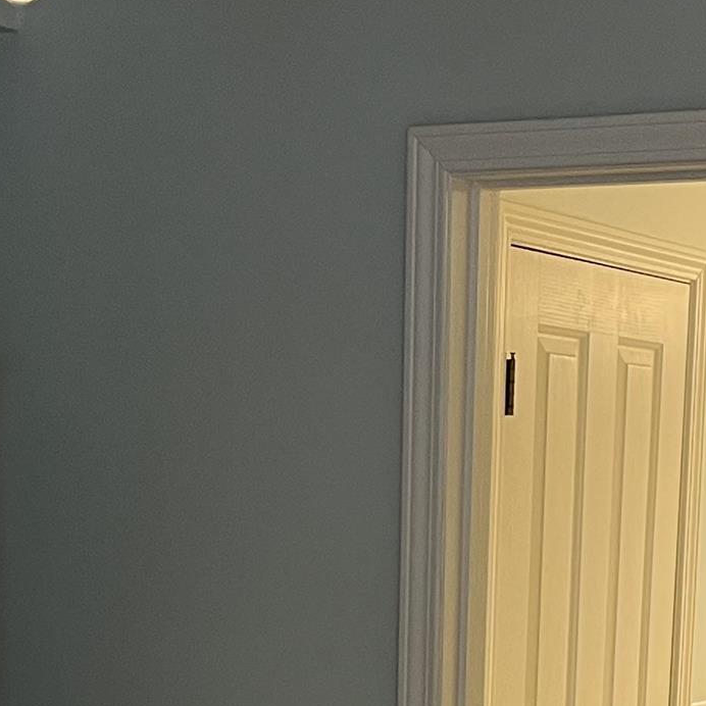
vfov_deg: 16.0
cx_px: 513
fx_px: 2354
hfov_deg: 17.0
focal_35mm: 102
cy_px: 956
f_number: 1.6
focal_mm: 5.1
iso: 125
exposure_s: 1/60
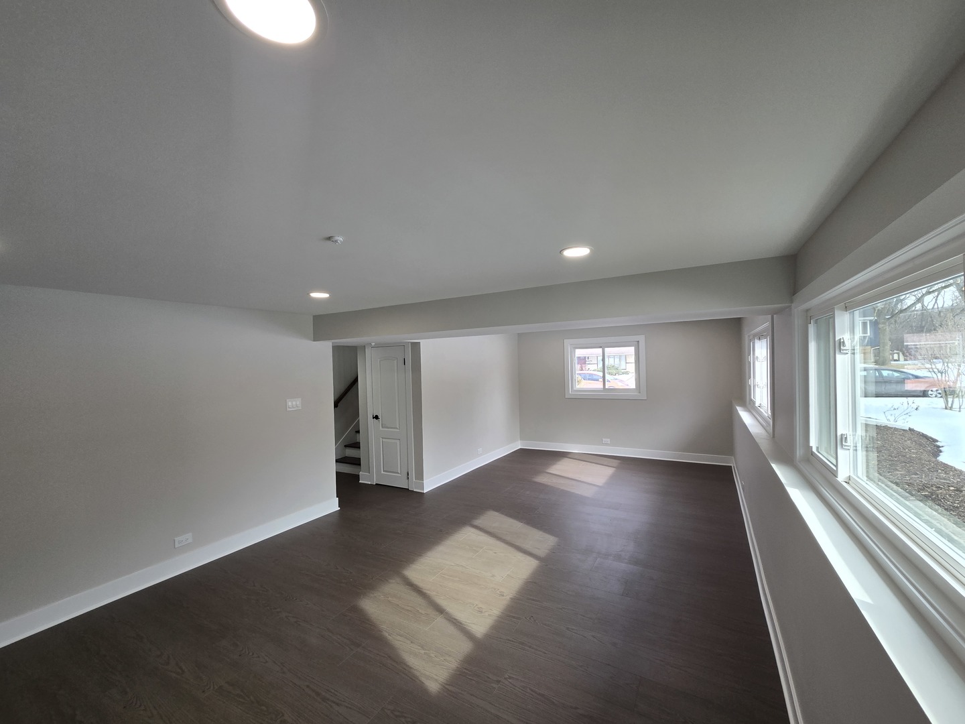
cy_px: 362
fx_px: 362
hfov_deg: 106.2
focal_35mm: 13
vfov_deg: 89.9
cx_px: 482
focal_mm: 2.2
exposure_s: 1/120
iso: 50
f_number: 2.2
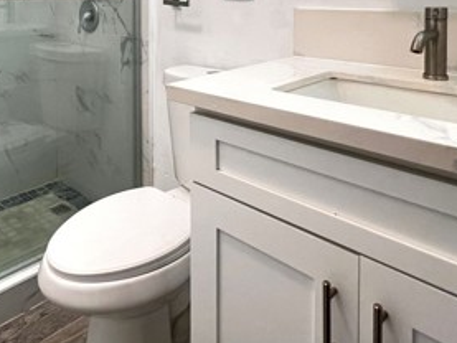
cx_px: 162
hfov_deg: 58.9
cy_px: 5
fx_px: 396
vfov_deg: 41.2
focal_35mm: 30
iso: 160
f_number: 1.8
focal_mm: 1.57
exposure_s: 1/60
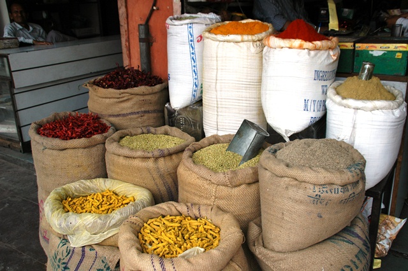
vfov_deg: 39.9
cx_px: 204
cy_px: 136
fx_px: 374
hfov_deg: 57.2
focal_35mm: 33
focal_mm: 22
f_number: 6.3
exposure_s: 1/160
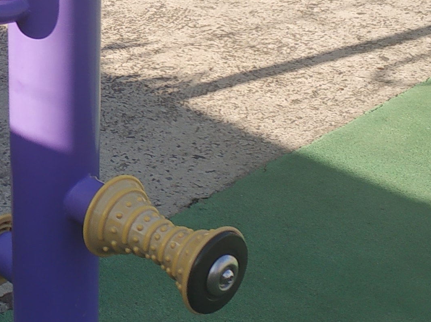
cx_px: -16
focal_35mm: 102
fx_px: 1269
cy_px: -9
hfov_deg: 18.7
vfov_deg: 14.2
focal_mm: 3.82
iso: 119
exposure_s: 1/755
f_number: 1.8
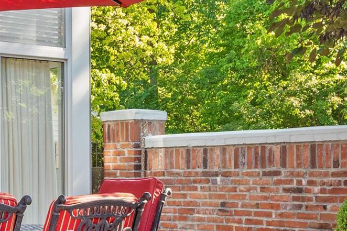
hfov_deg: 22.4
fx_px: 838
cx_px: -10
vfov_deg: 15.6
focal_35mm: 87
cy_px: 175
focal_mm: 18
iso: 400
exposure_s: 1/30
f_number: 6.3
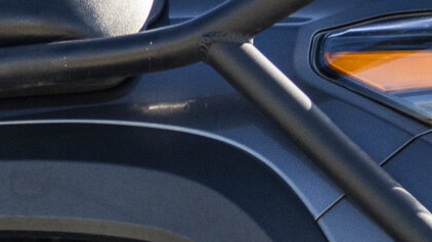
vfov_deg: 4.5
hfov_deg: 8.1
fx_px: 3057
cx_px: 83
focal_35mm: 267
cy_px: 435
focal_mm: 28
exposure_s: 1/1250
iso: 400
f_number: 4
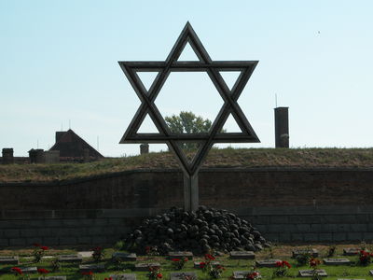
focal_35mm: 136
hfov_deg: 14.5
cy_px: 140
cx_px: 186
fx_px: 1465
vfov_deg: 10.9
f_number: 6.8
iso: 100
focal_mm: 34.7
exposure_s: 1/476
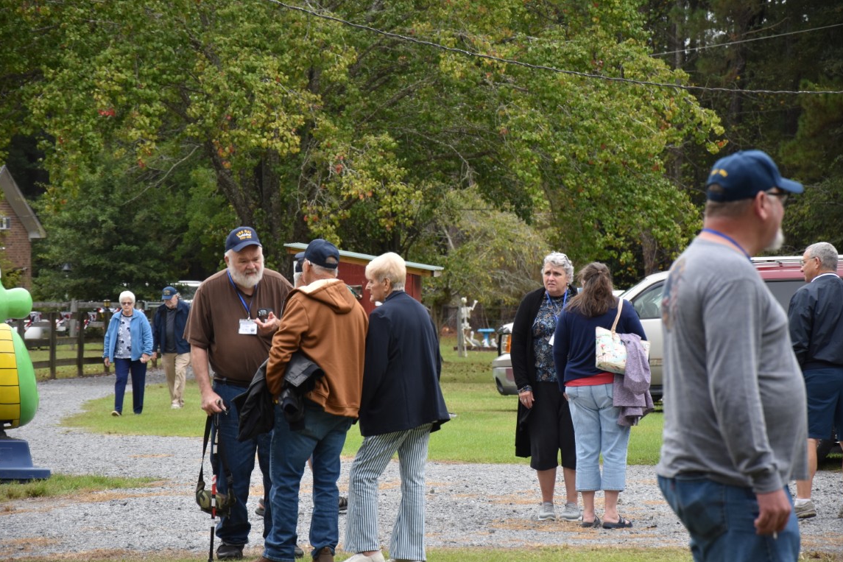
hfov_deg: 13.0
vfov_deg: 8.7
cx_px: 422
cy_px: 282
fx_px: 3711
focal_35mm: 159
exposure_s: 1/400
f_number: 5.6
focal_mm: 105
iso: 400
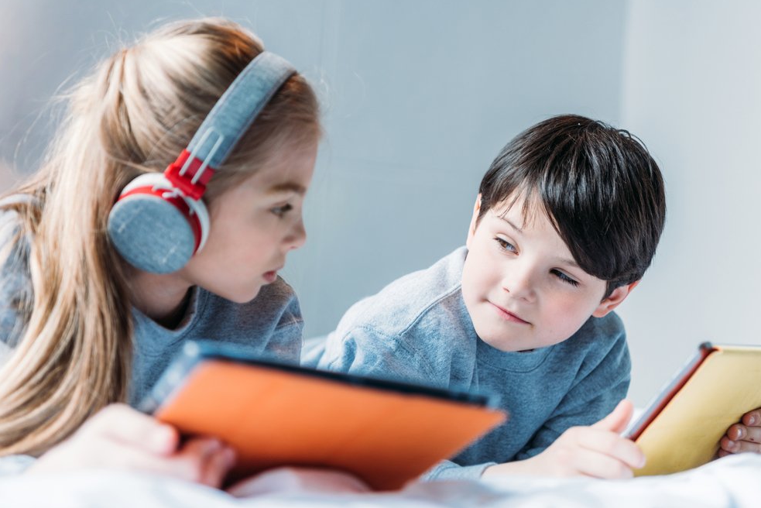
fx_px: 1290
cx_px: 385
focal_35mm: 61
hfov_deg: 32.9
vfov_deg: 22.3
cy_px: 254
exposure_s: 1/125
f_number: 2.8
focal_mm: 60
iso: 320
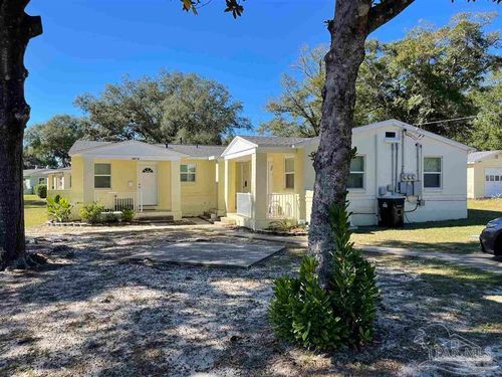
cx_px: 251
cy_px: 188
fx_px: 377
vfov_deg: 53.1
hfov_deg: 67.3
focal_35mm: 26
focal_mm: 4.2
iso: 32
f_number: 1.6
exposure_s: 1/1575
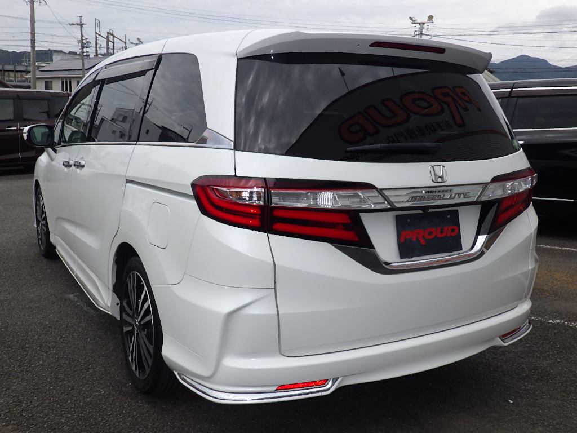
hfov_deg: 54.0
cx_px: 288
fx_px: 567
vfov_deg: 41.8
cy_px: 216
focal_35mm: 34
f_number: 4.6
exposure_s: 1/500
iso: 125
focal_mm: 6.1
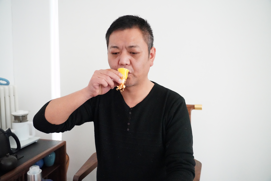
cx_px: 136
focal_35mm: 29
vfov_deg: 45.0
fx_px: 218
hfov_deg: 63.7
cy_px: 90
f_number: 4
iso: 32000
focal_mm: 29
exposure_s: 1/2500
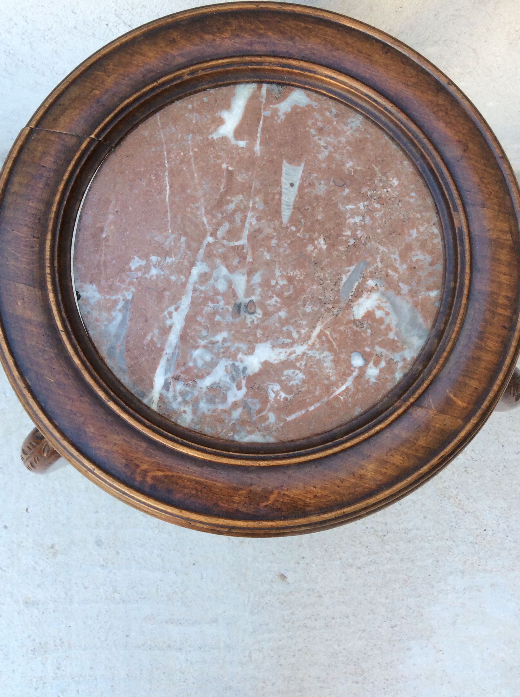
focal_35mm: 37
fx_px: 743
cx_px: 253
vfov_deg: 50.1
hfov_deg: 38.6
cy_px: 315
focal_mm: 3.3
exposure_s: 1/100
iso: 50
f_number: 2.4
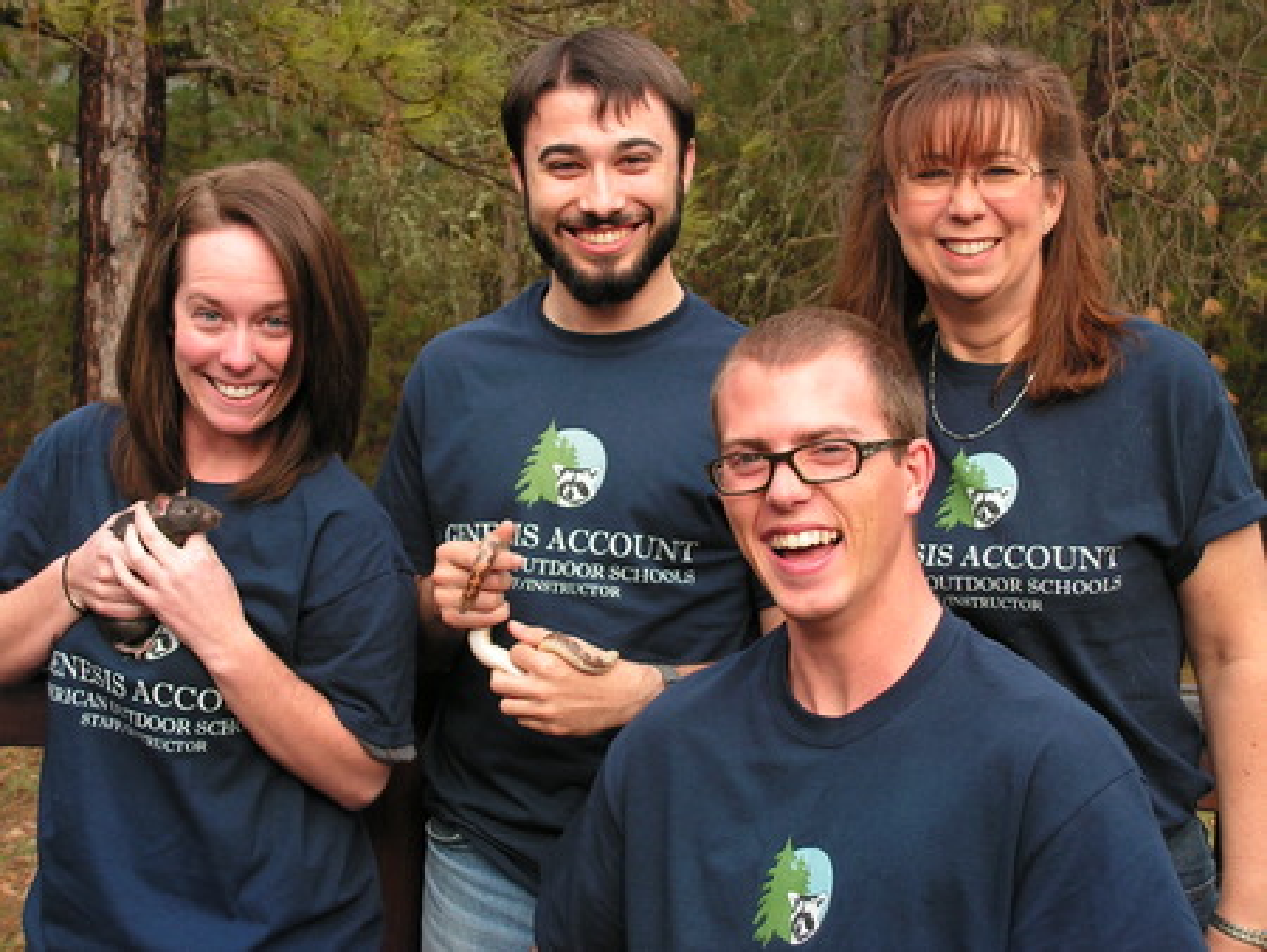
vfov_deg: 23.3
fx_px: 2307
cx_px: 634
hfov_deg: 30.7
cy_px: 476
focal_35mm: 63
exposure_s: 1/160
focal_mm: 10.6
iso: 64
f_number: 3.3
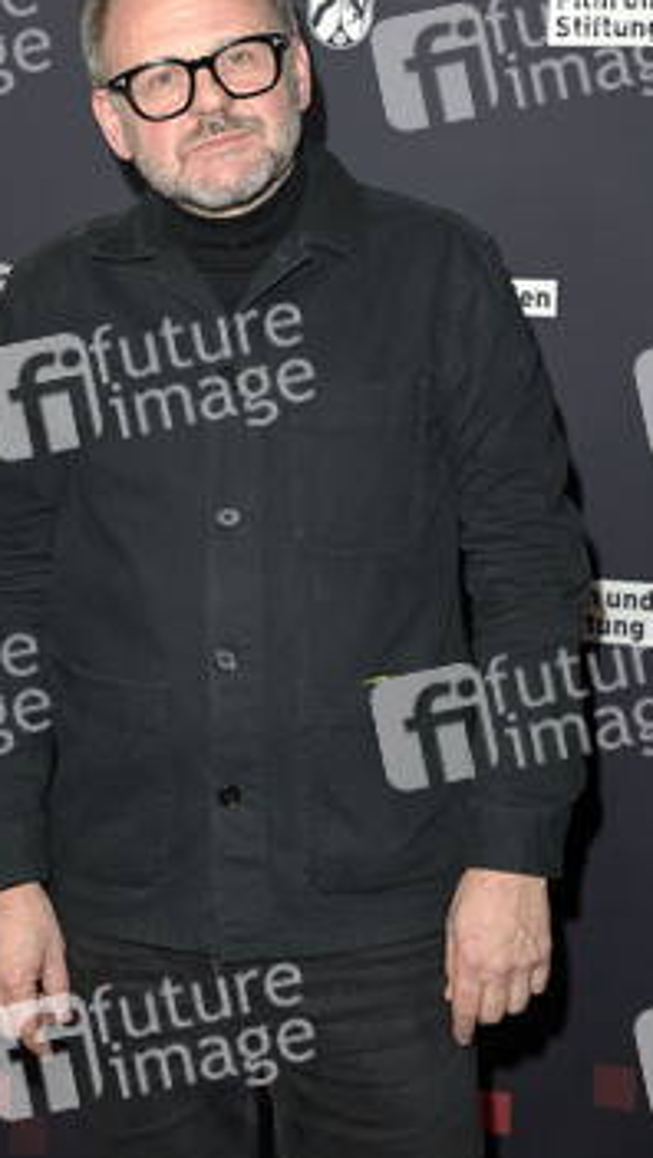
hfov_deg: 19.4
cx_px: 241
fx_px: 1904
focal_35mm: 62
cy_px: 548
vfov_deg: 33.8
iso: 1000
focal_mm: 52
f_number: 5
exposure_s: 1/250
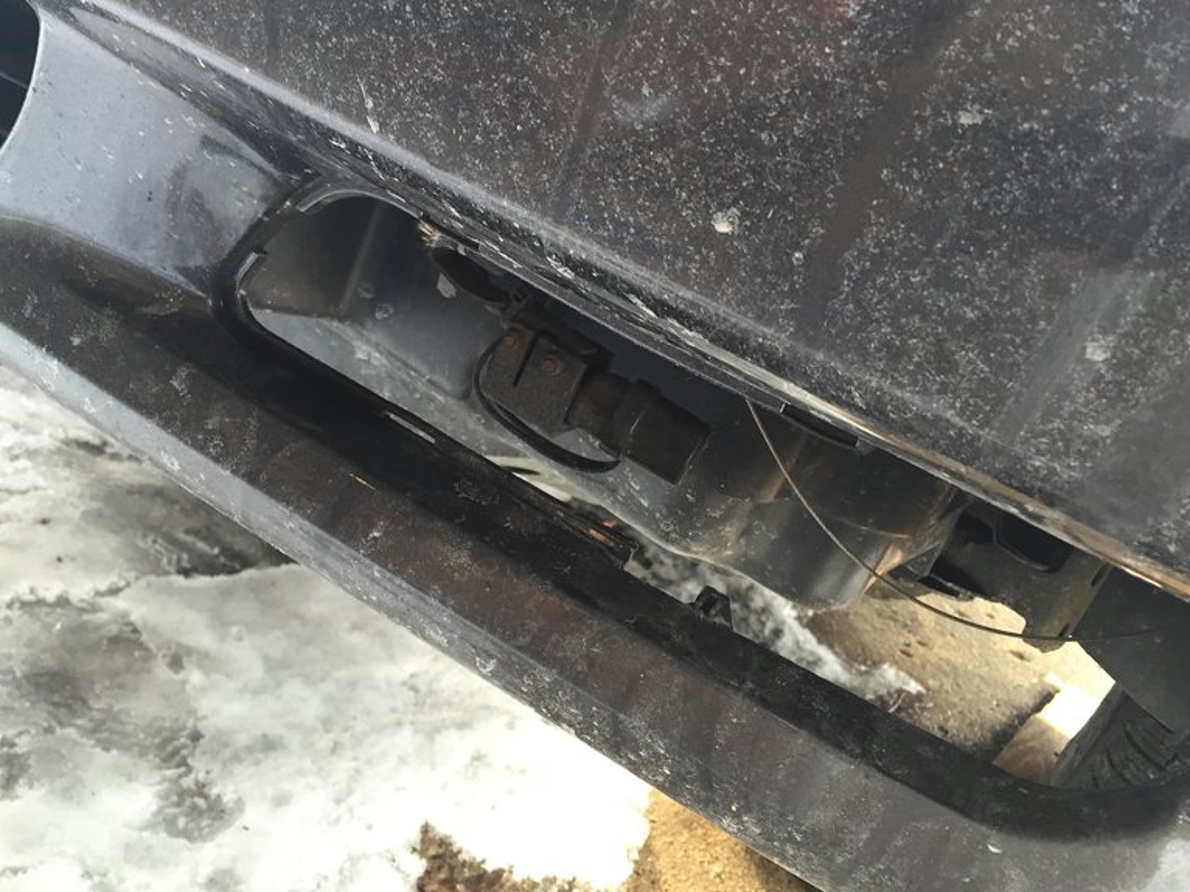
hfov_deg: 60.0
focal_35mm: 30
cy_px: 446
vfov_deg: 46.8
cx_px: 583
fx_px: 1031
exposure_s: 1/30
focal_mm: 4.15
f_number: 2.2
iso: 64
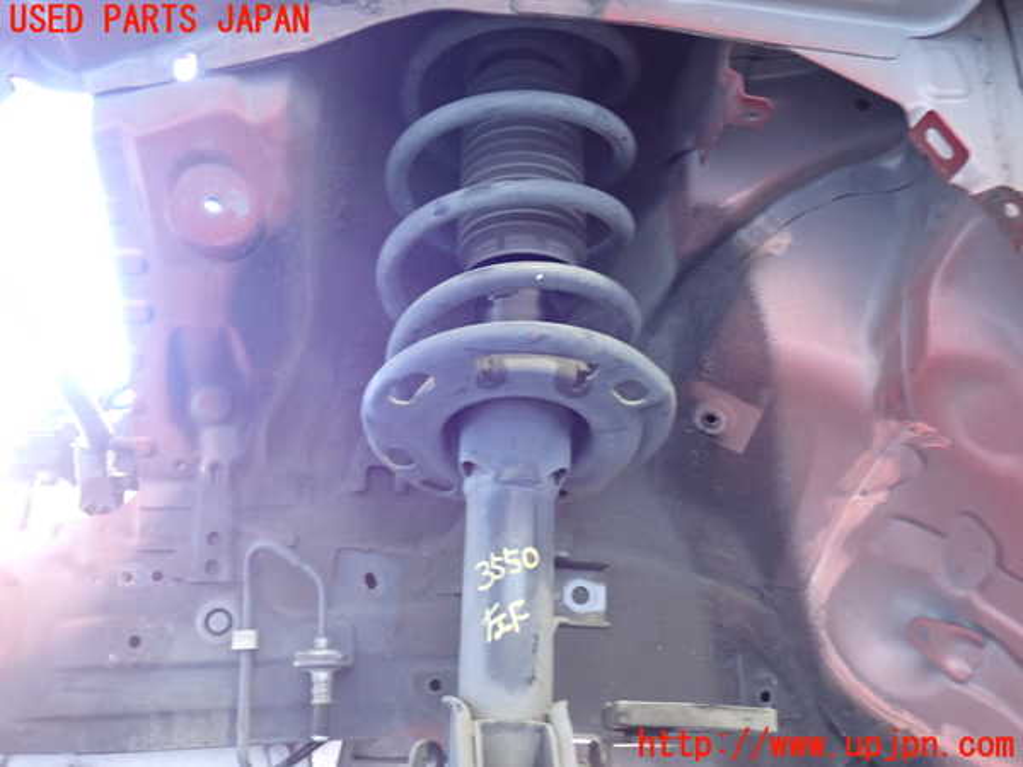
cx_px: 512
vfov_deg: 44.2
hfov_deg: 56.8
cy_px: 384
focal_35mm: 32
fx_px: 946
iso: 640
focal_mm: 5.79
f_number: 2.4
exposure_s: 1/30
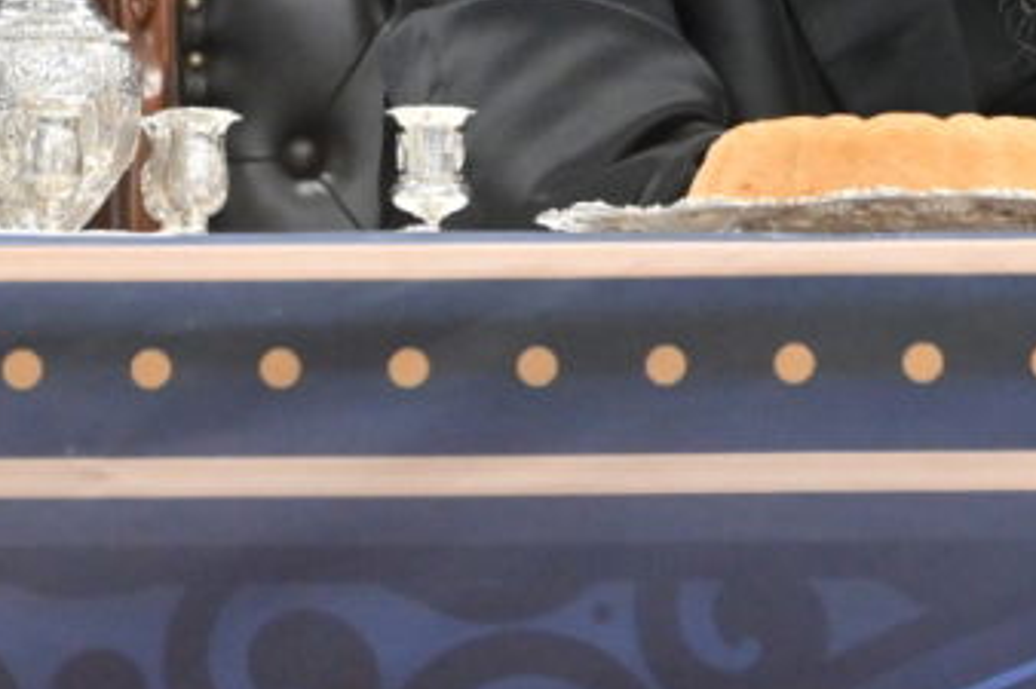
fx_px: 26116
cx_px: 1410
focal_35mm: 908
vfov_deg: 1.5
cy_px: -291
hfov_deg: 2.3
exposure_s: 1/320
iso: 1250
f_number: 4
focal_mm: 200
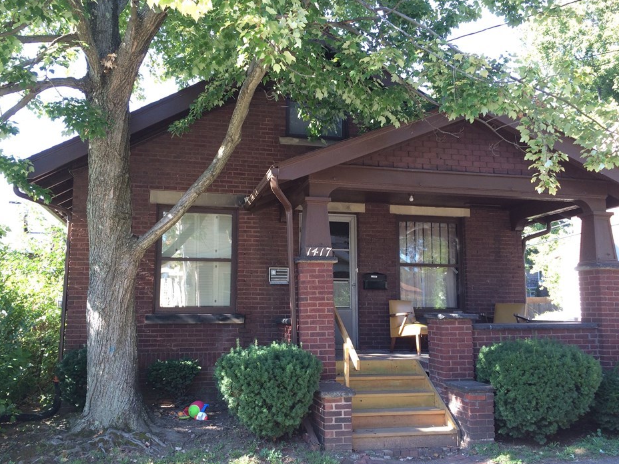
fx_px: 572
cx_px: 308
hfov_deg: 56.8
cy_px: 237
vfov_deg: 44.2
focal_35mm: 32
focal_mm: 4.15
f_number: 2.2
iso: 50
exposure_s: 1/120
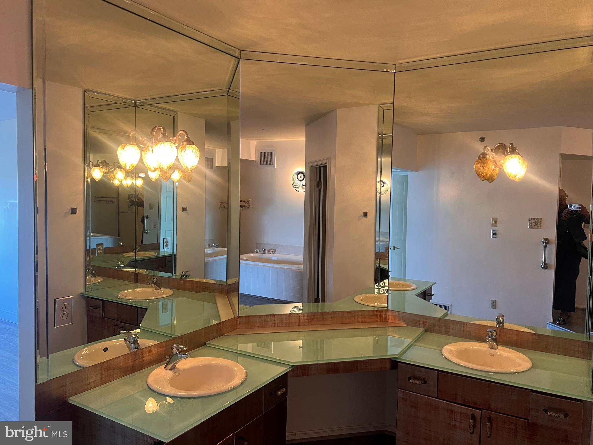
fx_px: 445
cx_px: 296
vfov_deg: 53.1
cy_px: 222
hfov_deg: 67.3
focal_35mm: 26
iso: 200
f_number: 1.5
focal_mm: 5.7
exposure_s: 1/60
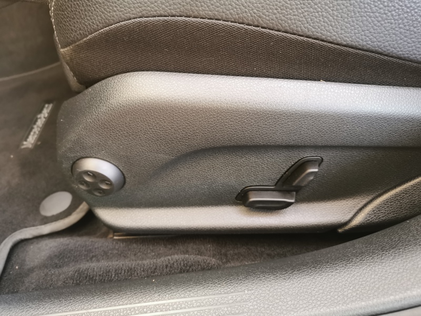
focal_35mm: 27
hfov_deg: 65.3
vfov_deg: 51.4
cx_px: 210
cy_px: 158
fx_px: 328
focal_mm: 5.58
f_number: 1.8
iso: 400
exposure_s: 1/33.3
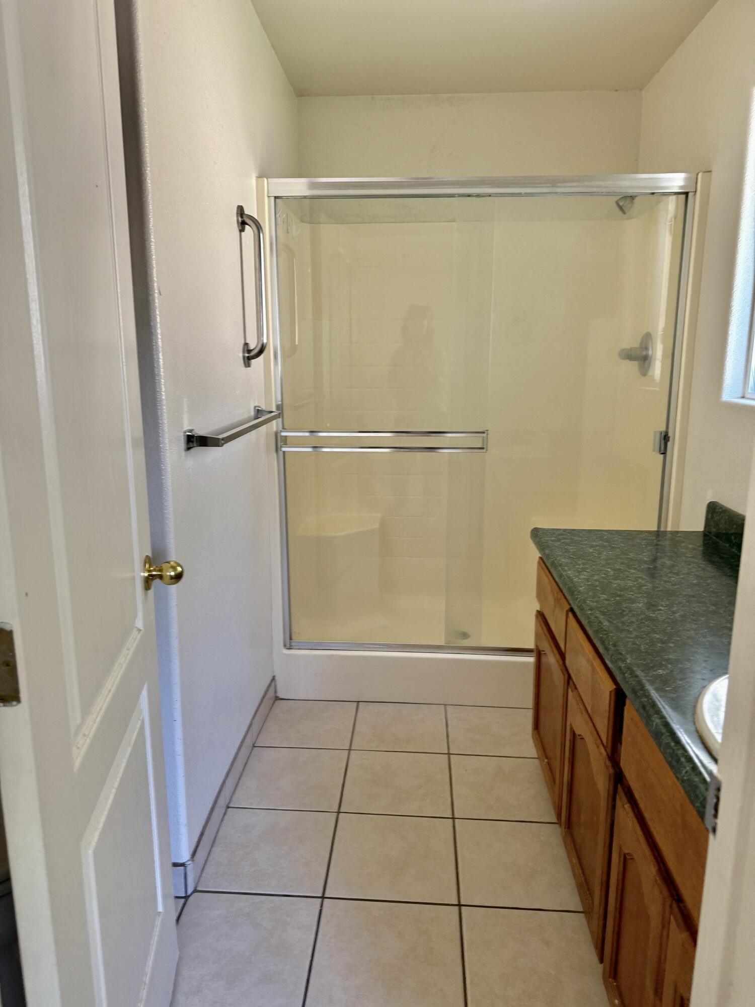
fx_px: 698
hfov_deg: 56.8
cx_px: 378
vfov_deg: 71.6
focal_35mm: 24
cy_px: 504
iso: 200
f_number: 1.78
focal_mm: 6.76
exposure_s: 1/75
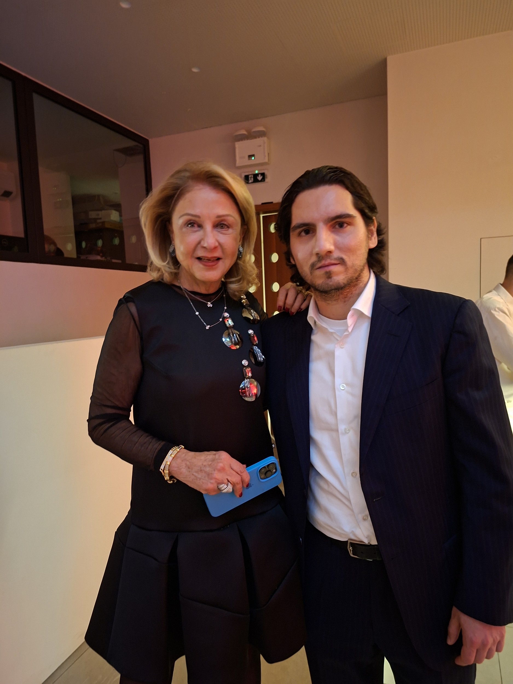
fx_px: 454
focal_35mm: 23
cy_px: 342
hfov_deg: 58.9
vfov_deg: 73.9
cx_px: 256
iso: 800
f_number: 1.8
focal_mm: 5.54
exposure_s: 1/20
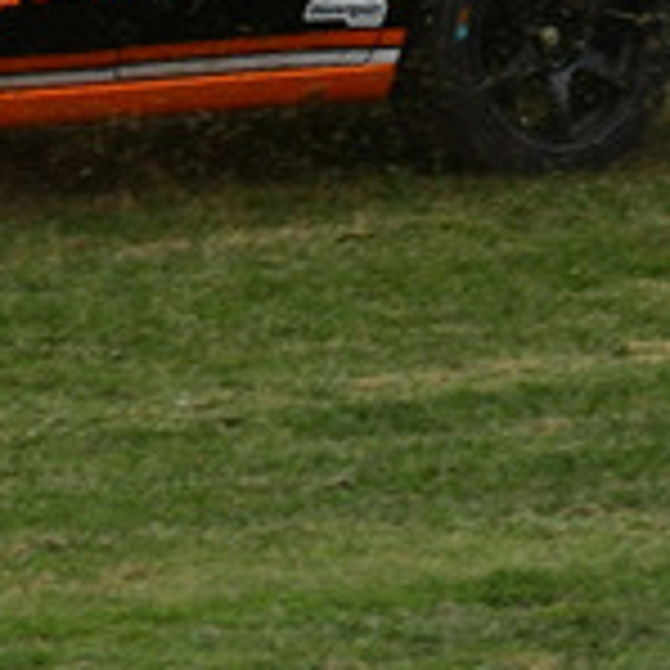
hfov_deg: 0.7
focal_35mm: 2609
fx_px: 57132
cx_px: -310
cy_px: -90
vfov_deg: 0.7
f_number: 11
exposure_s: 1/640
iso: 500
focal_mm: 380
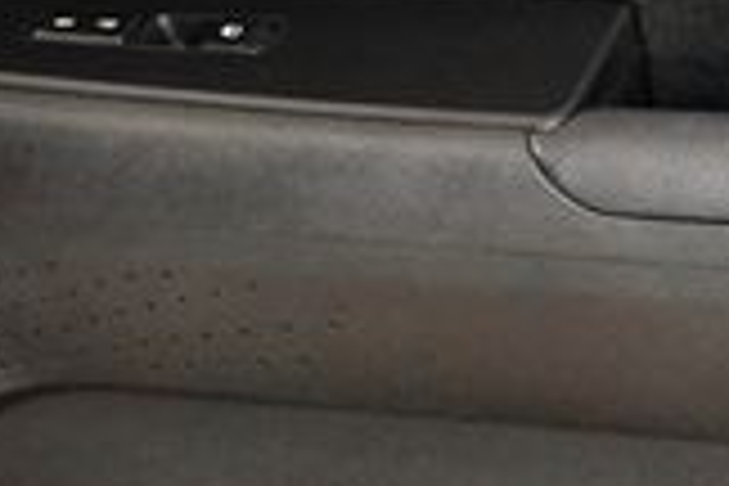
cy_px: 140
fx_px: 5346
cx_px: 616
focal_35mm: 264
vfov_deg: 5.2
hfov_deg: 7.8
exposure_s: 1/160
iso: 2500
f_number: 4.5
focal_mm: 45
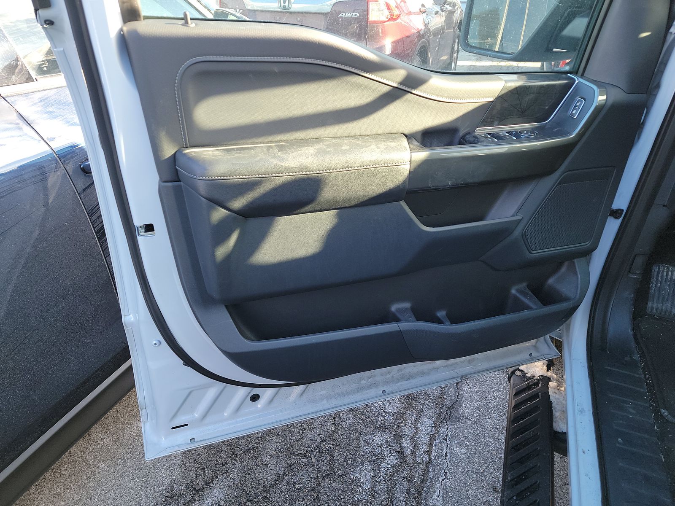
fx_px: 468
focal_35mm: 24
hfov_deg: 71.6
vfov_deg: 56.8
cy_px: 253
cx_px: 338
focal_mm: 6.7
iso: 70
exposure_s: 1/59
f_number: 1.8
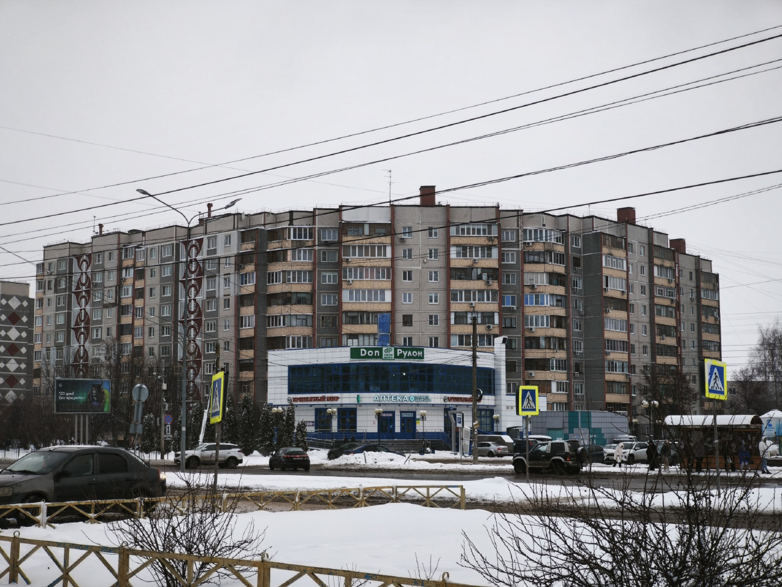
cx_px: 391
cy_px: 294
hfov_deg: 38.2
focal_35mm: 50
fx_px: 1130
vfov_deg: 29.1
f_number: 1.9
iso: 50
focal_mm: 7.1
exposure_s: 1/285
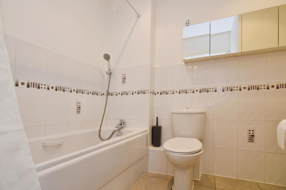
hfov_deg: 95.0
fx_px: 131
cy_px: 95
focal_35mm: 16
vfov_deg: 72.0
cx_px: 143
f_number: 4
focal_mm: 11
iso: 360
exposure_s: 1/60
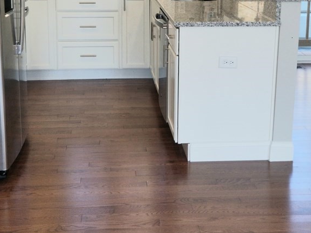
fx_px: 629
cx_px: 155
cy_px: 34
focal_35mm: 70
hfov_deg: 27.8
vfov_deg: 20.7
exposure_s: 1/60
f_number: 2.4
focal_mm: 6
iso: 40
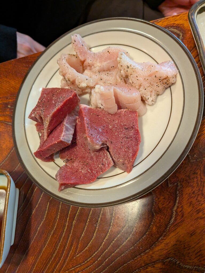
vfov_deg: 71.6
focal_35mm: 24
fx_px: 190
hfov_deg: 56.8
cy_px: 136
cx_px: 102
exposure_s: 1/114
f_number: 1.7
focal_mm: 4.53
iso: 120
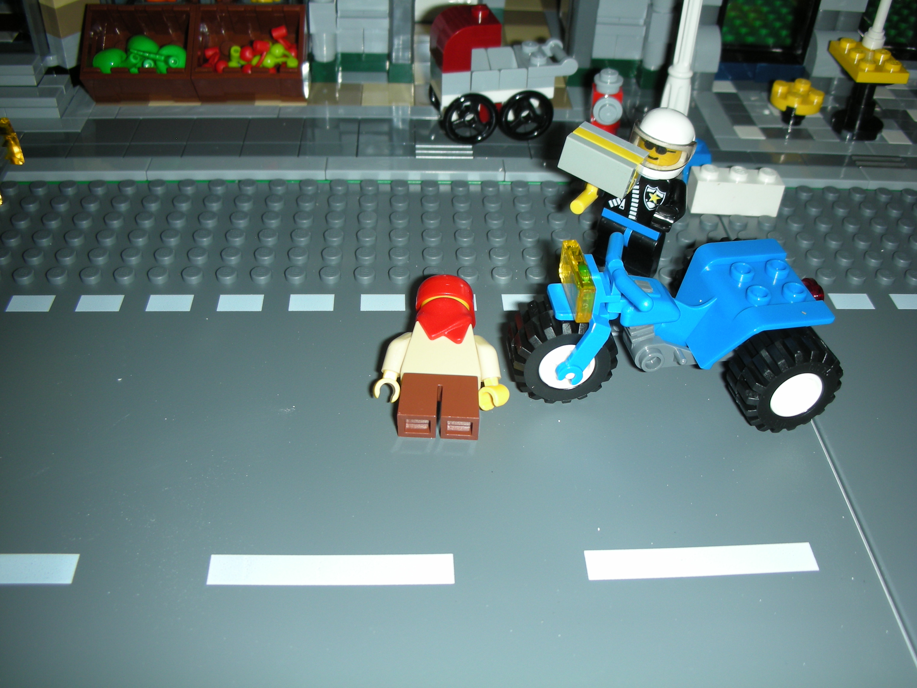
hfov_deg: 52.6
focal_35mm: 35
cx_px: 458
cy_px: 344
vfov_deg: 40.7
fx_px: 927
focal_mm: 5.8
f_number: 2.8
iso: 50
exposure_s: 1/60
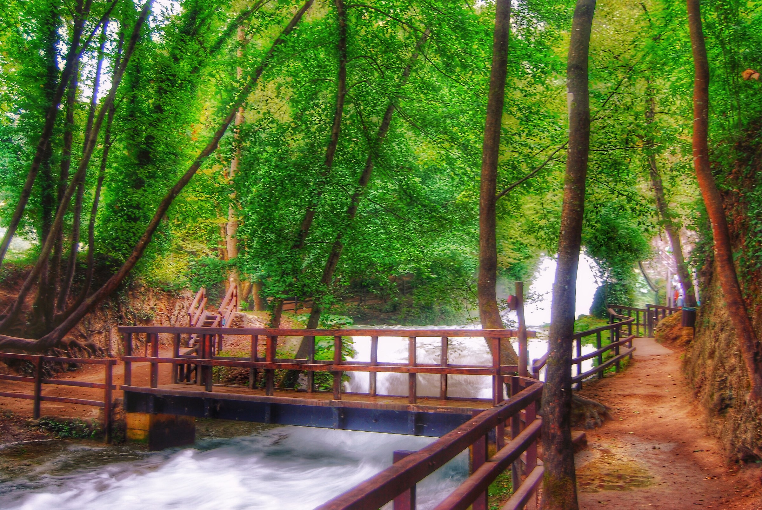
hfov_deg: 55.0
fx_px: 731
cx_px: 381
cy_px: 255
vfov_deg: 38.5
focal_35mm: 34
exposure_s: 1/13
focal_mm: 23
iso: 100
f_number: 3.8
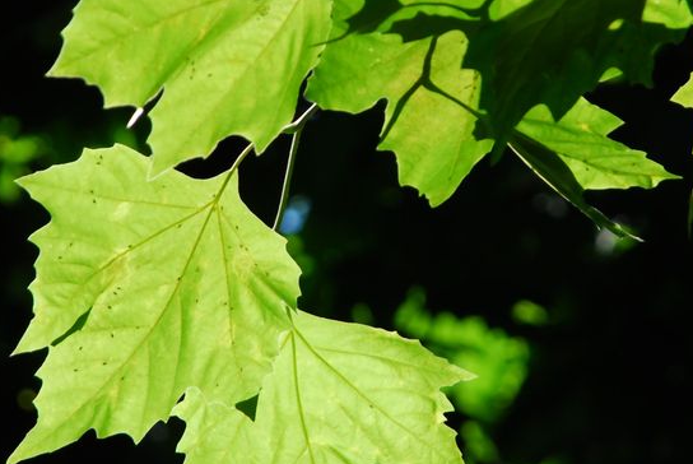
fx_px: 7341
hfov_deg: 5.4
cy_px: 170
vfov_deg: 3.6
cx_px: 419
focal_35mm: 381
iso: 250
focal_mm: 135
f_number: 5.6
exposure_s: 1/500
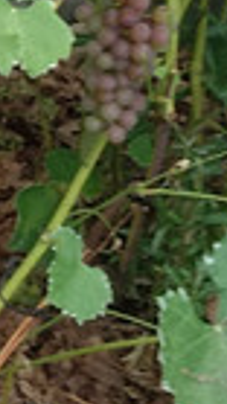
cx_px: -303
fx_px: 1479
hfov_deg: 8.1
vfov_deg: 15.3
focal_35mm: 138
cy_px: 6
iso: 160
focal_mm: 3.81
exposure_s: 1/100
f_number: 2.2
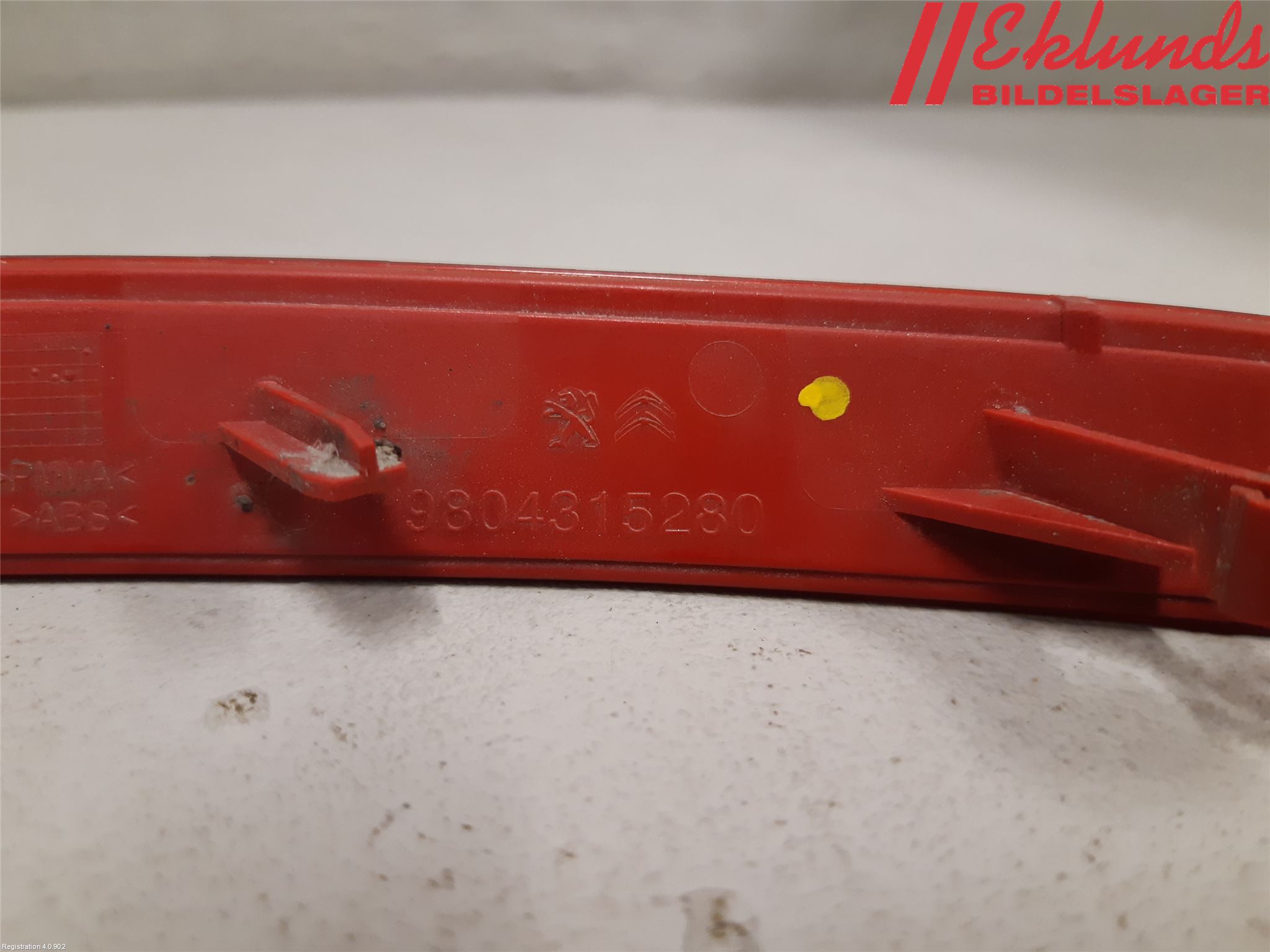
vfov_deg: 53.1
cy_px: 476
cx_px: 635
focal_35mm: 26
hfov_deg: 67.3
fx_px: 954
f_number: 1.7
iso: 200
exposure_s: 1/60
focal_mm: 3.93
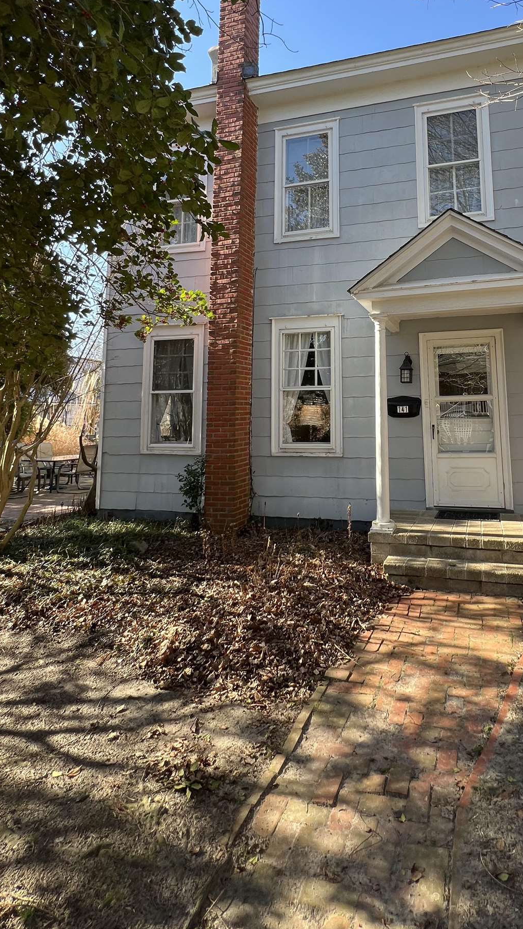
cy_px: 358
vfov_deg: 91.1
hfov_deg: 59.0
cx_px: 367
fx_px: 444
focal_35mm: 18
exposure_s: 1/210
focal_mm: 1.57
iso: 32
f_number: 1.8
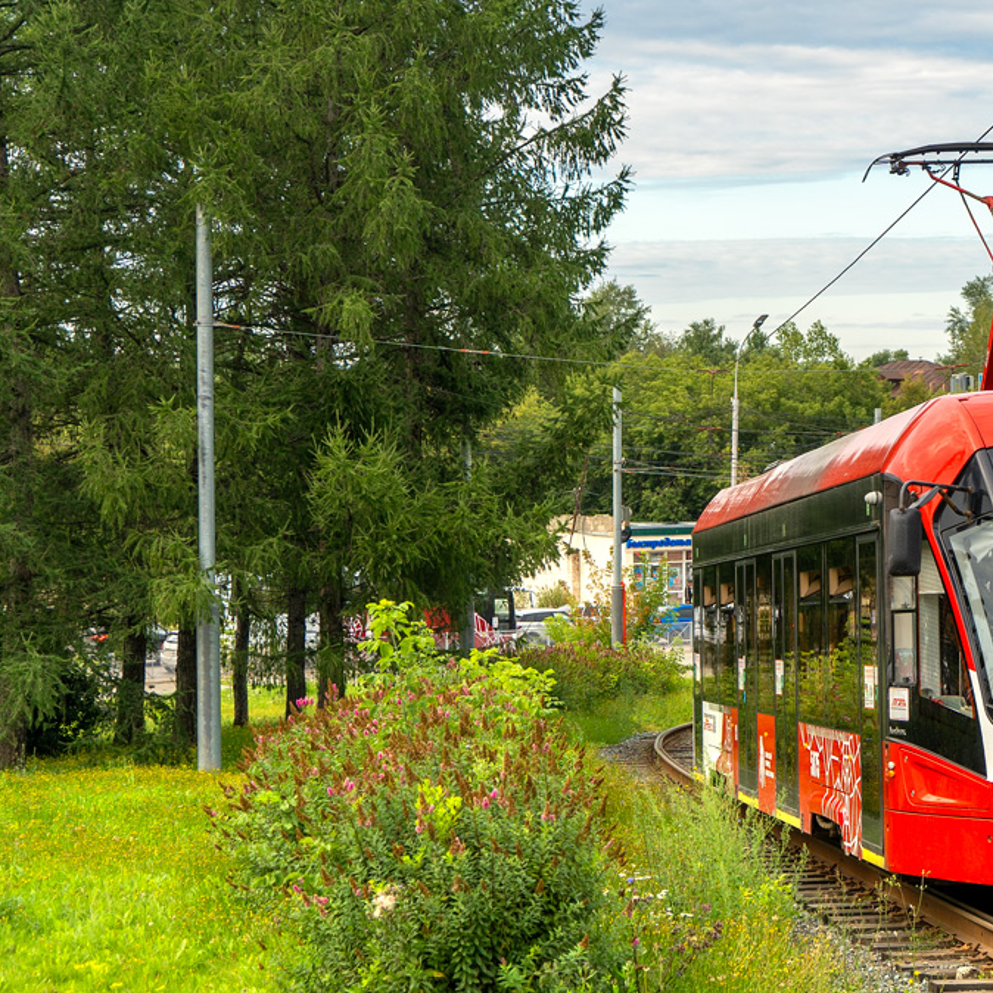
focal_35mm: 87
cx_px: 933
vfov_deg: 19.9
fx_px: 2824
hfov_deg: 19.5
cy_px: 460
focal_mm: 46
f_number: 4
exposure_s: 1/400
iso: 160
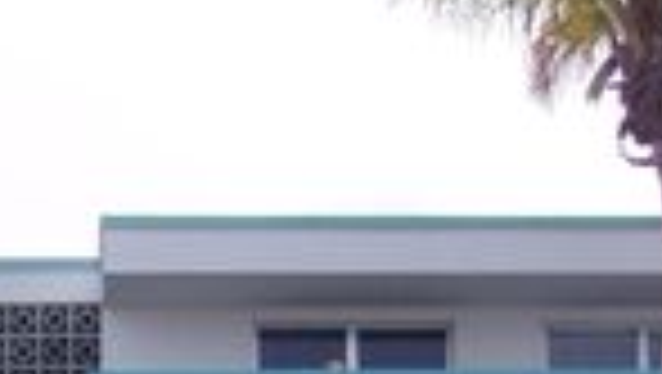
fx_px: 1757
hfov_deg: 20.6
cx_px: -14
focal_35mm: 100
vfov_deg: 11.6
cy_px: 579
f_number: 10.4
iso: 200
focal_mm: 4.9
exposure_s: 1/180
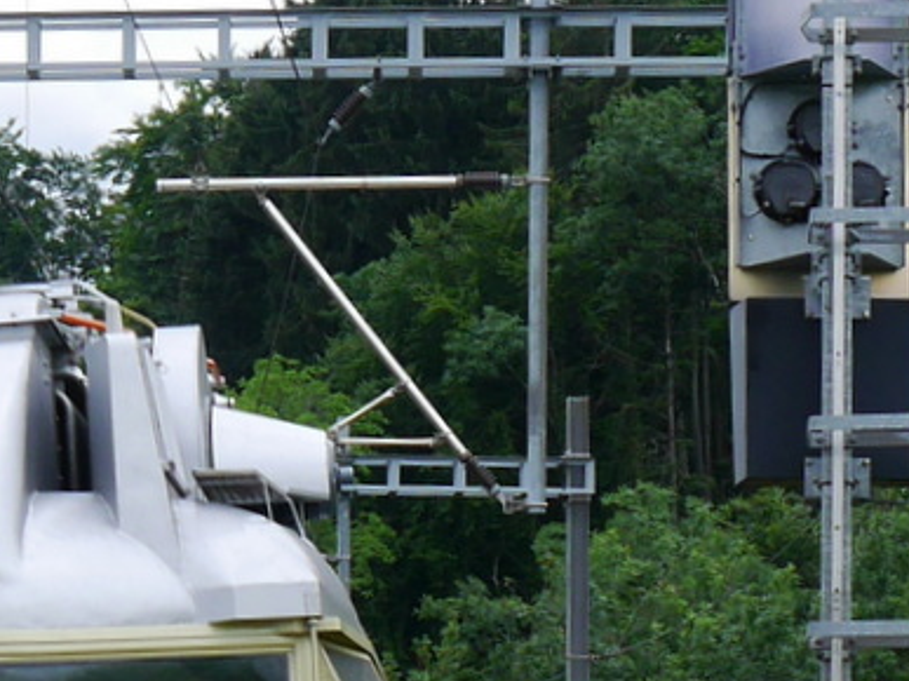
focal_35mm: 149
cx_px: -59
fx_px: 3911
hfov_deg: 13.0
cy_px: 787
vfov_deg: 9.8
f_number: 7.1
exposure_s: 1/250
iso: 160
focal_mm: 24
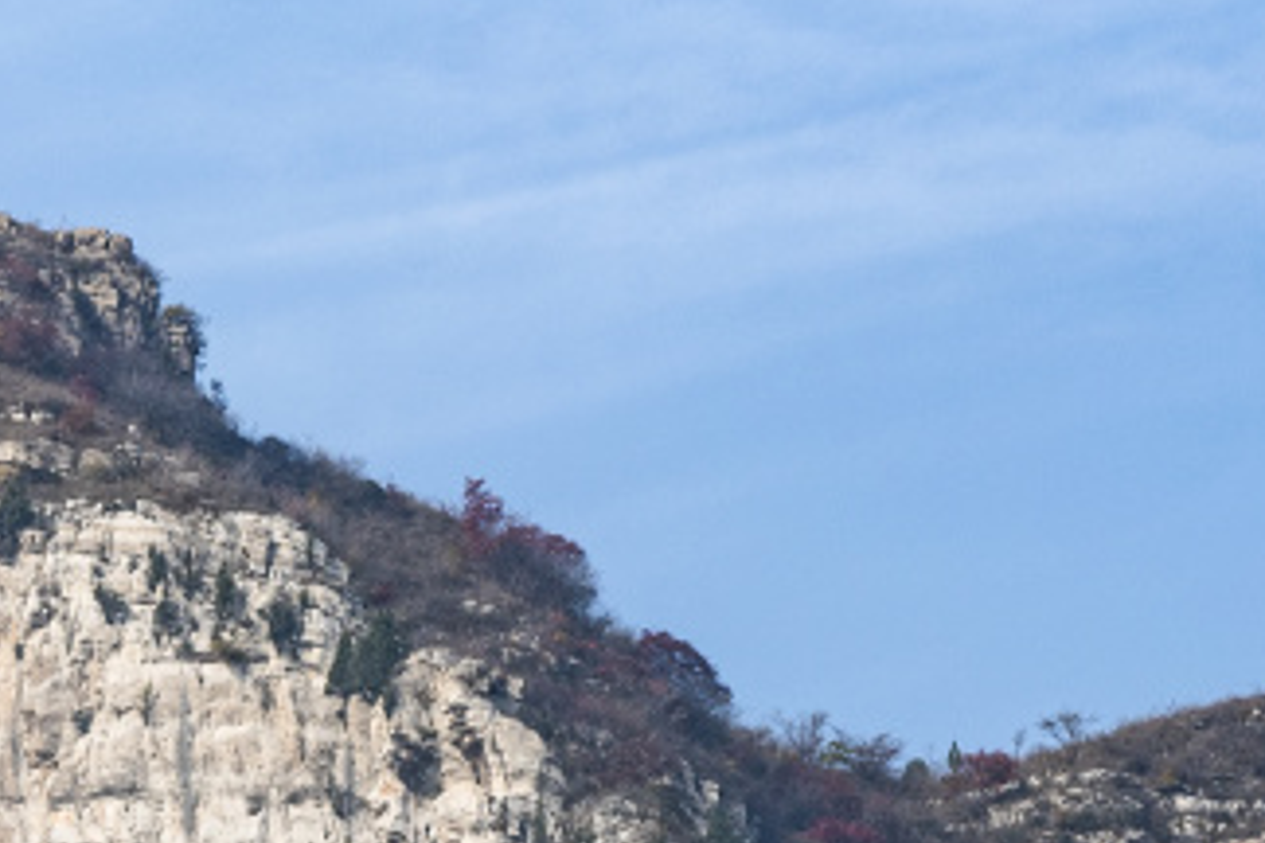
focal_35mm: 463
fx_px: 16268
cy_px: 1430
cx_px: 418
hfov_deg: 4.5
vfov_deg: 3.0
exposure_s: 1/500
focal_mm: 125
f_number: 8
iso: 200
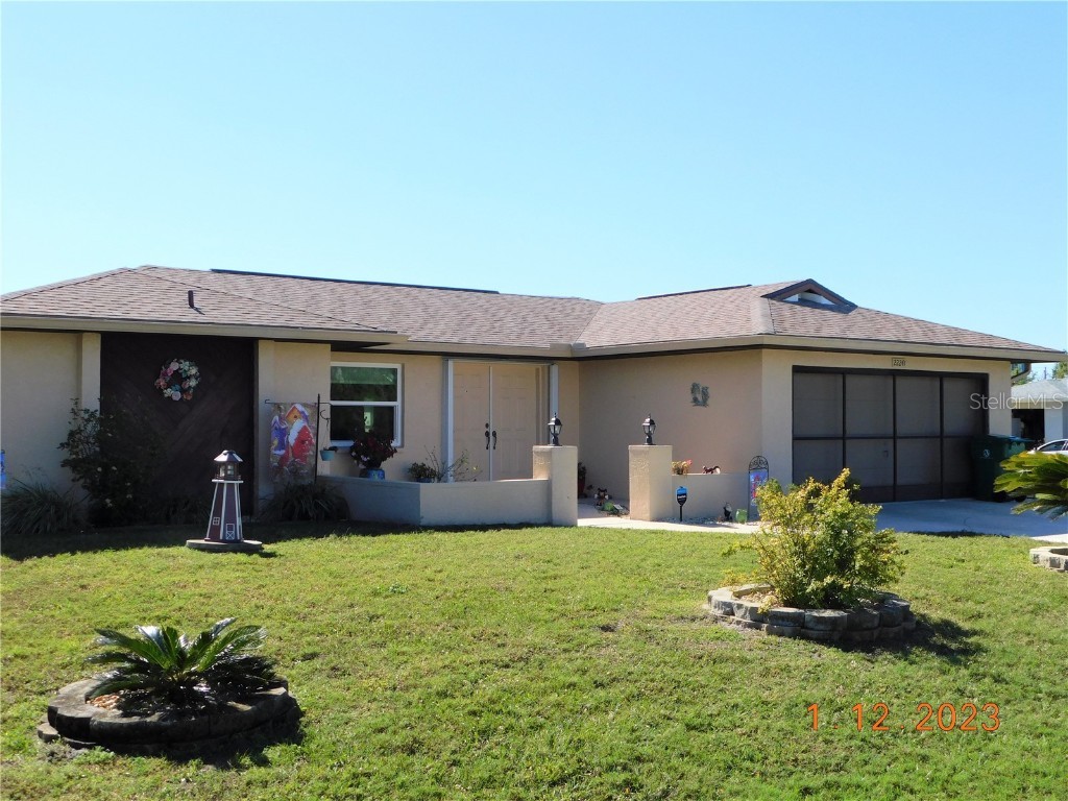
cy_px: 400
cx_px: 534
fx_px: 1234
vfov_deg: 36.0
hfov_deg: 46.8
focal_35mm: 40
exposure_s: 1/1000
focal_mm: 7.1
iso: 125
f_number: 3.6
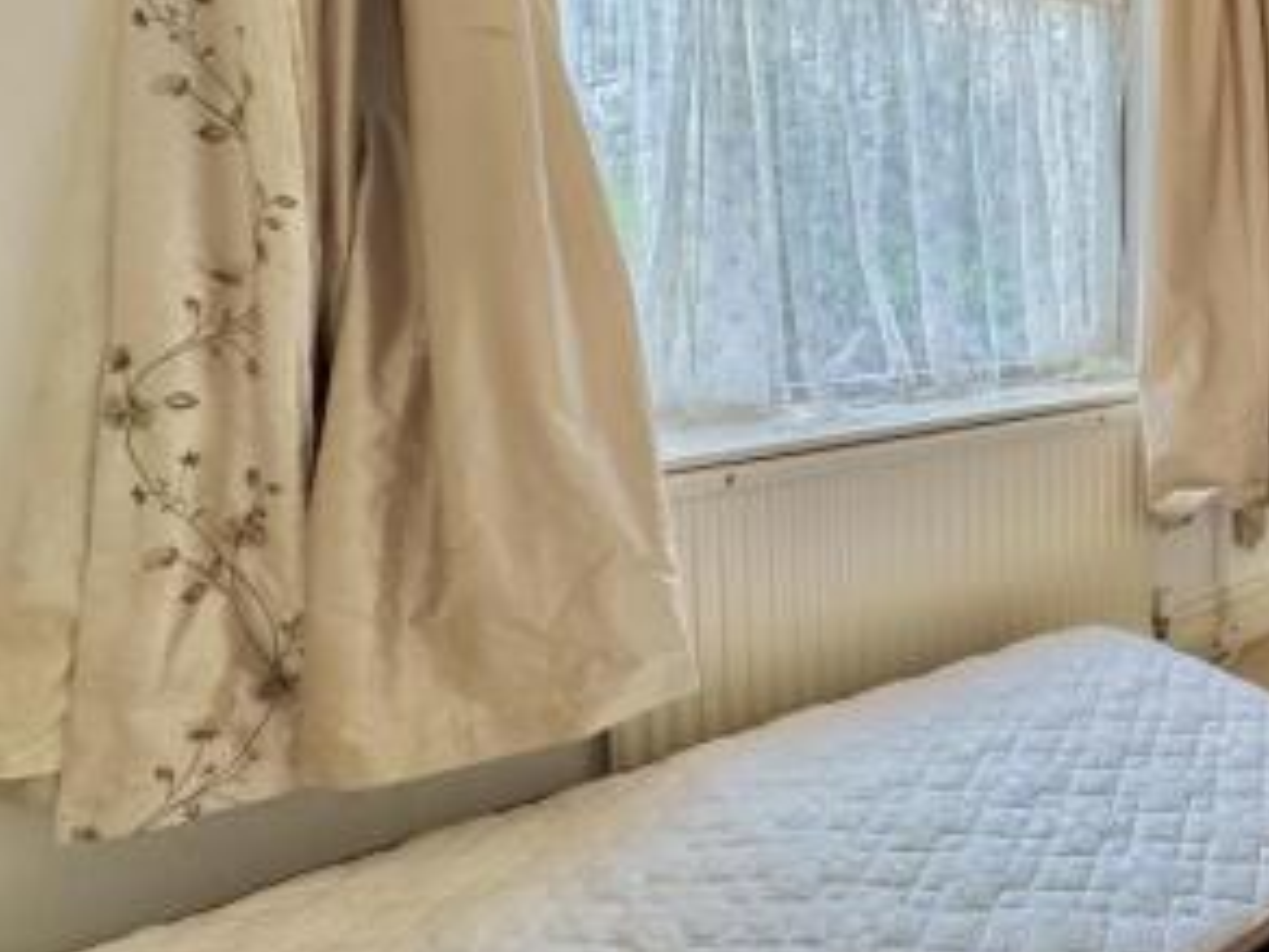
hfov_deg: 51.4
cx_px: 1258
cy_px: 315
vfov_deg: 48.9
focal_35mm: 28
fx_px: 1026
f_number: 2.2
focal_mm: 2.22
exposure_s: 1/100
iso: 160
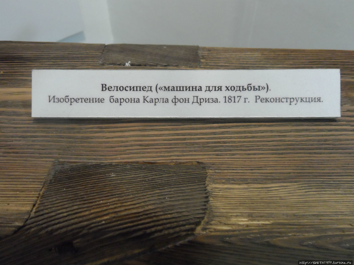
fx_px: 286
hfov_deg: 63.4
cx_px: 177
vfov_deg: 49.7
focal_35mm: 28
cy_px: 132
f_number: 3.1
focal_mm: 4.9
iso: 400
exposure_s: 1/30
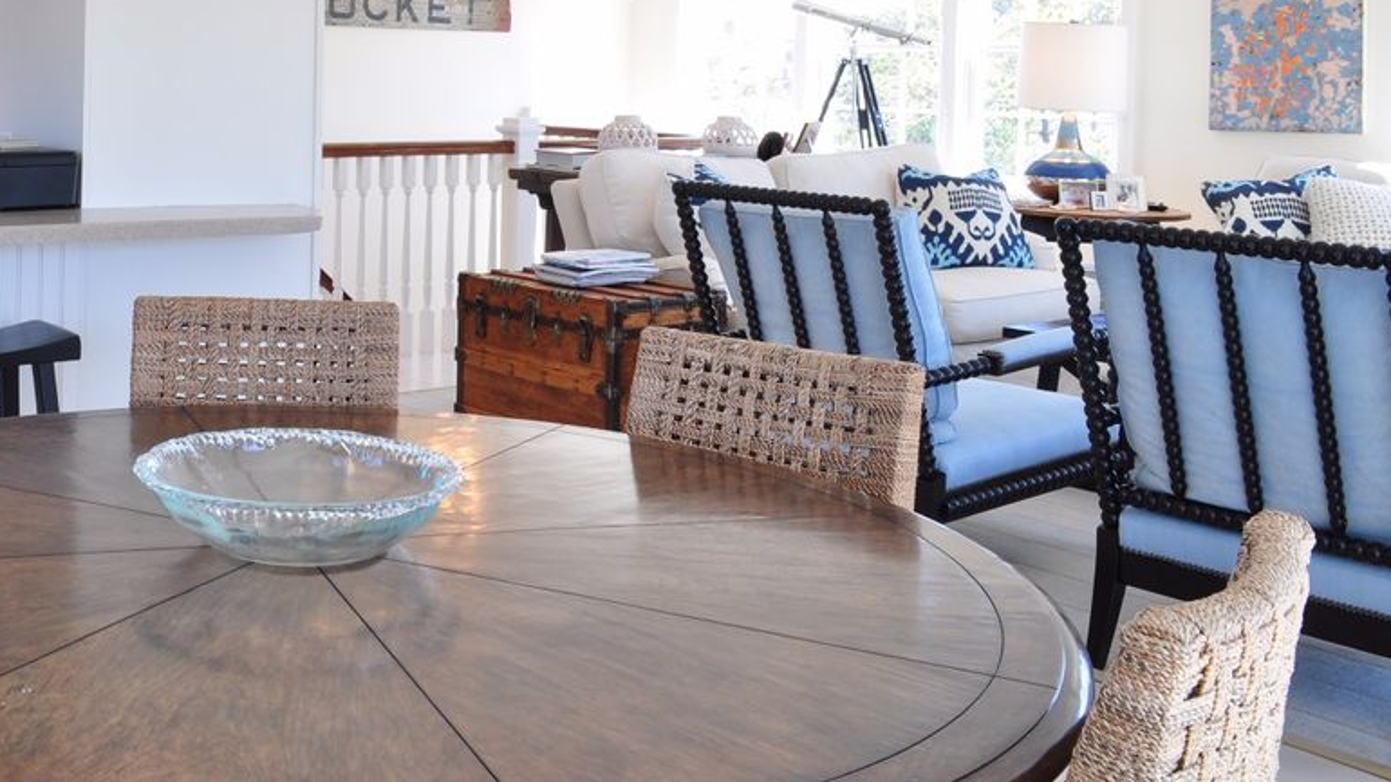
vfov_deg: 26.3
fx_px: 1623
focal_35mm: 44
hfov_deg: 44.5
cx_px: 313
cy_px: 86
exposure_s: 1/8
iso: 200
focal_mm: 18
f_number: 11
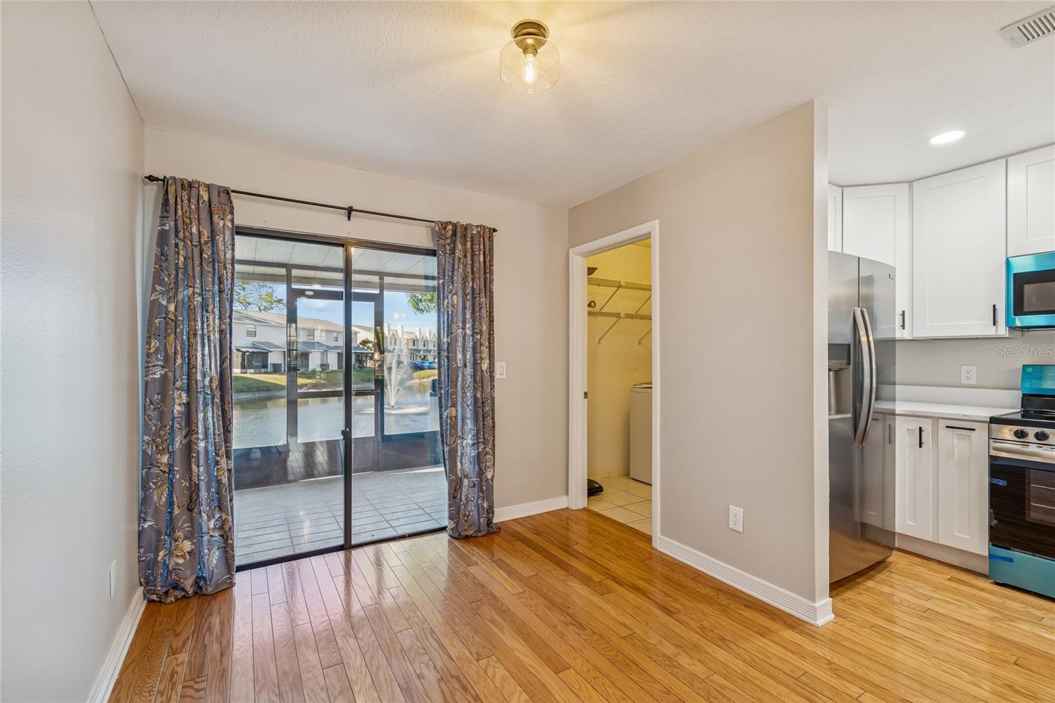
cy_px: 352
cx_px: 528
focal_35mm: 15
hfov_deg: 100.4
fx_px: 439
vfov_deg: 77.3
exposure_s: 1/8
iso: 100
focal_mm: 10
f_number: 7.1
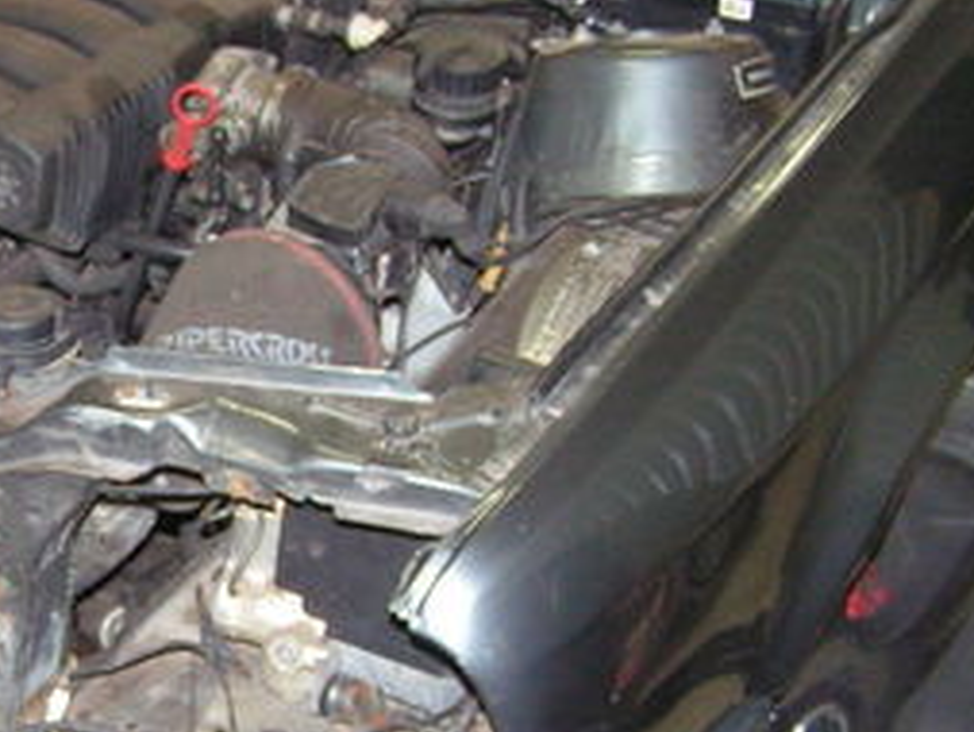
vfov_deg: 15.3
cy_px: 551
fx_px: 2702
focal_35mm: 96
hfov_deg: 19.9
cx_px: 15
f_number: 2.8
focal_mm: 6.3
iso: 200
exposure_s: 1/40
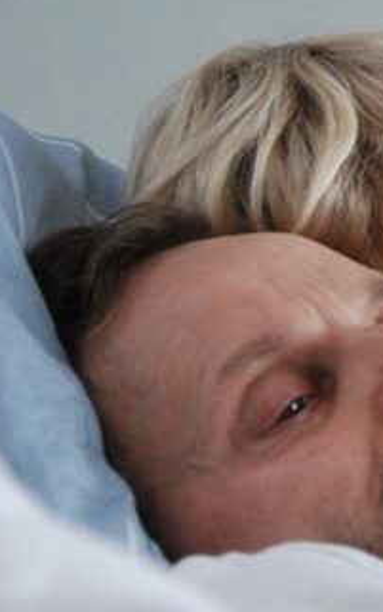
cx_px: 612
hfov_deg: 5.5
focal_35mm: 236
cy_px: 288
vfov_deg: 8.9
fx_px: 3937
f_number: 5.3
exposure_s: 1/8
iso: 1600
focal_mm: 75
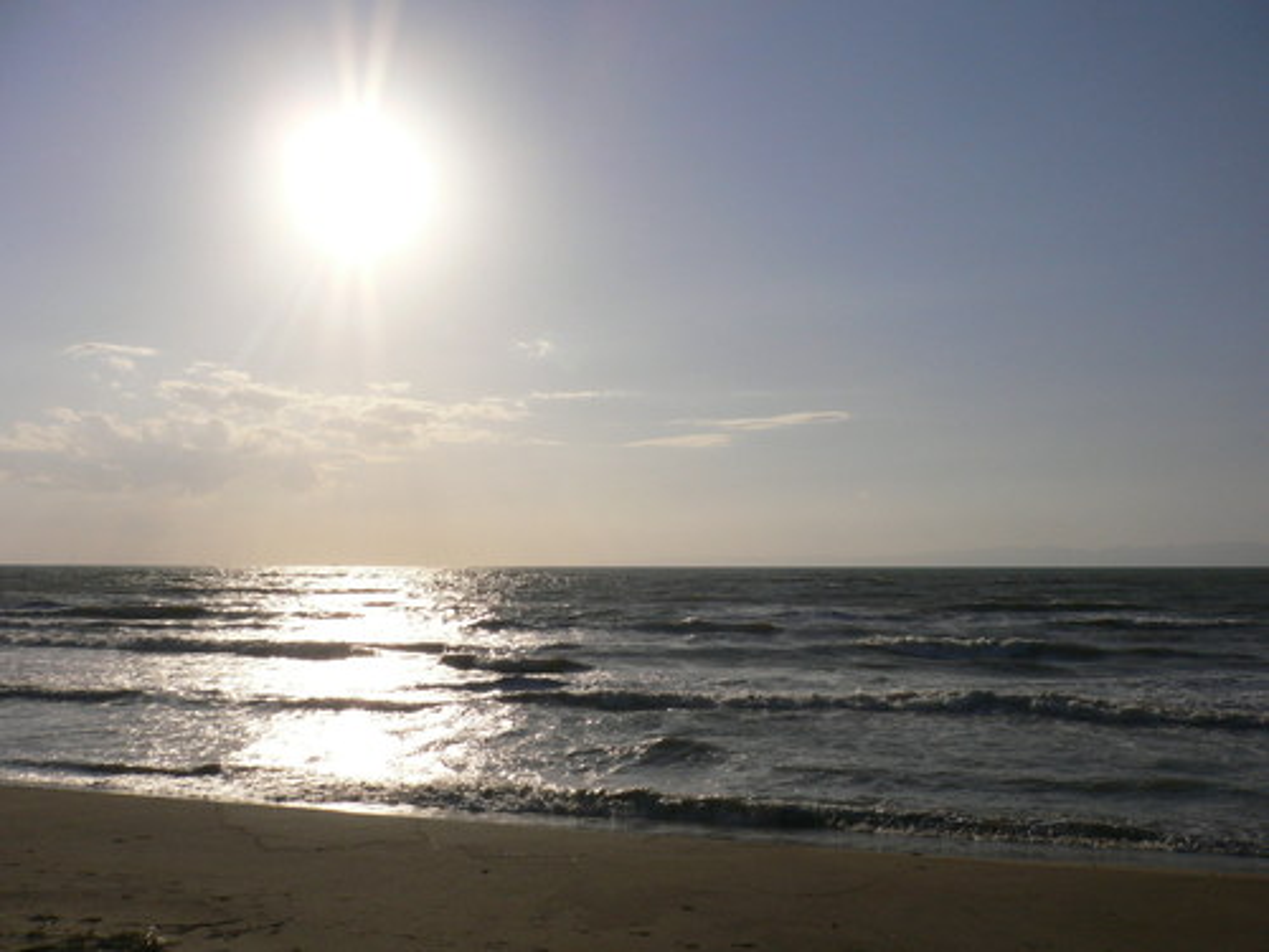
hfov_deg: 52.6
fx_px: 1283
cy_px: 476
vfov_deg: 40.7
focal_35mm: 35
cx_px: 634
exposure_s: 1/2000
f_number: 5.6
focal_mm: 5.8
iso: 100
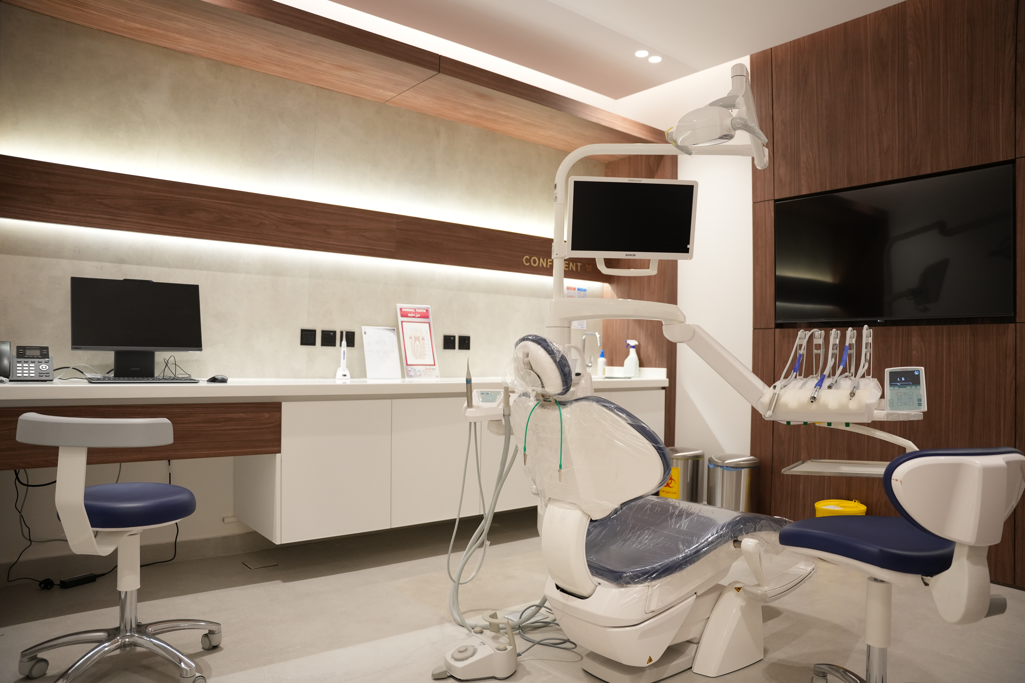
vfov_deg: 53.1
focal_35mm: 24
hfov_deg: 73.7
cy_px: 342
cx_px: 512
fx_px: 683
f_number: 2.8
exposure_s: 1/125
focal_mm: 24
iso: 1250
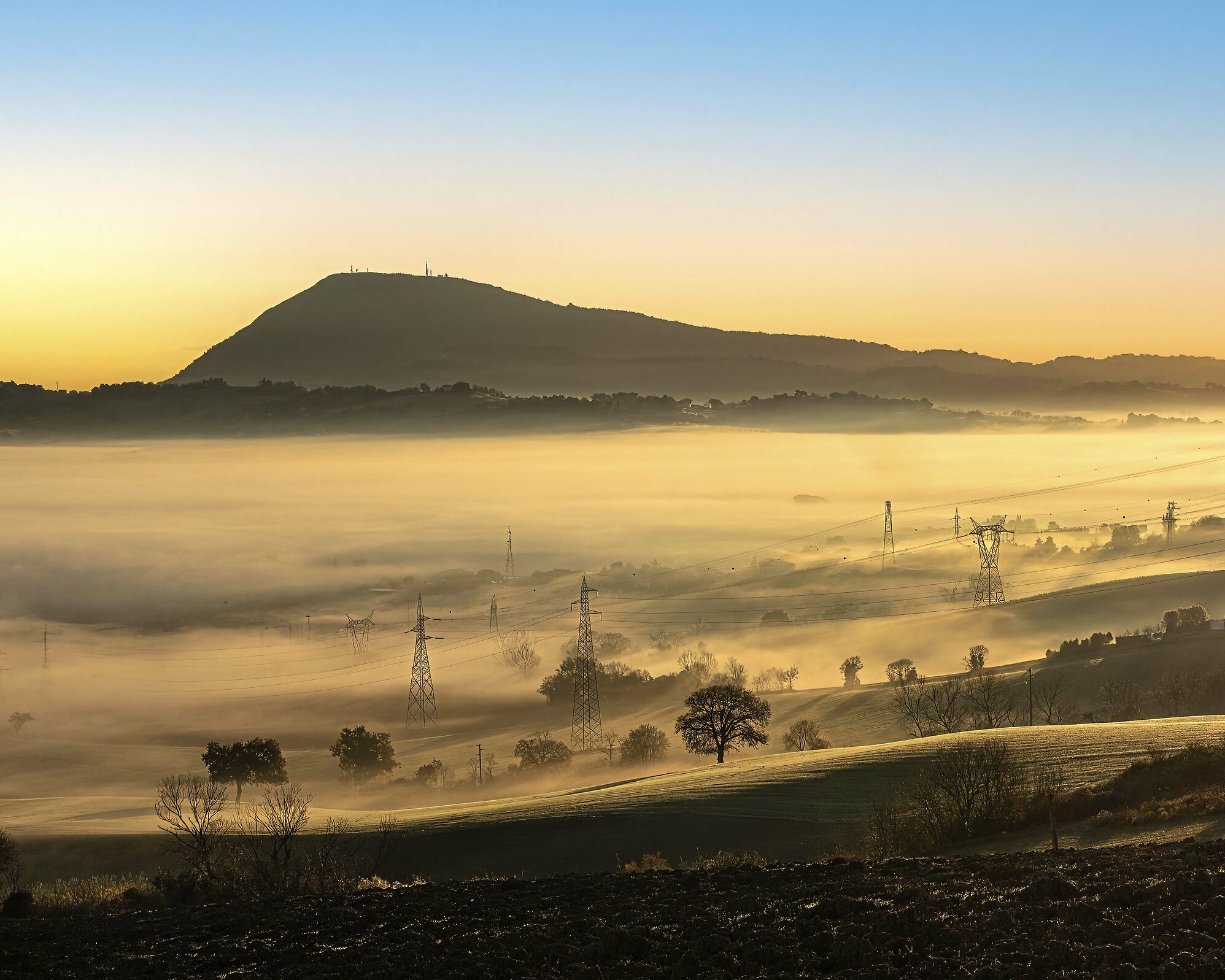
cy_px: 490
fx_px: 2864
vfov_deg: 19.4
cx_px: 717
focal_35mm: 79
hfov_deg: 24.1
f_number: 11
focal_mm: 25.7
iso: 125
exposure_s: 1/250
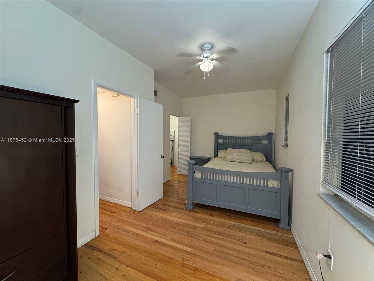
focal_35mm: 14
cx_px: 187
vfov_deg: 85.7
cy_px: 140
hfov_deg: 102.1
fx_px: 151
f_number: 2.2
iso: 400
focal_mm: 2.22
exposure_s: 1/60
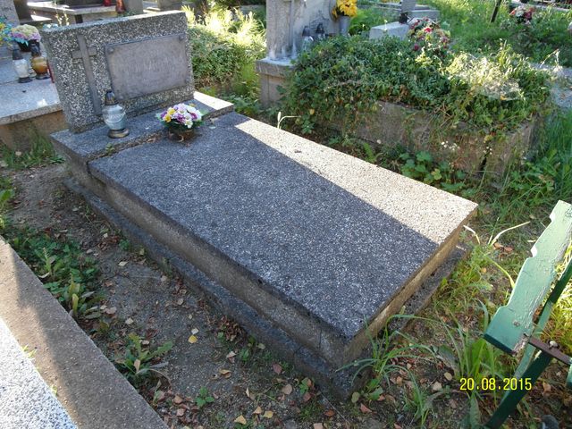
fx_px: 397
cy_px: 214
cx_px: 286
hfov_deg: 71.6
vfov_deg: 56.8
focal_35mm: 24
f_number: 2.8
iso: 100
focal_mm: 5.2
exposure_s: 1/60
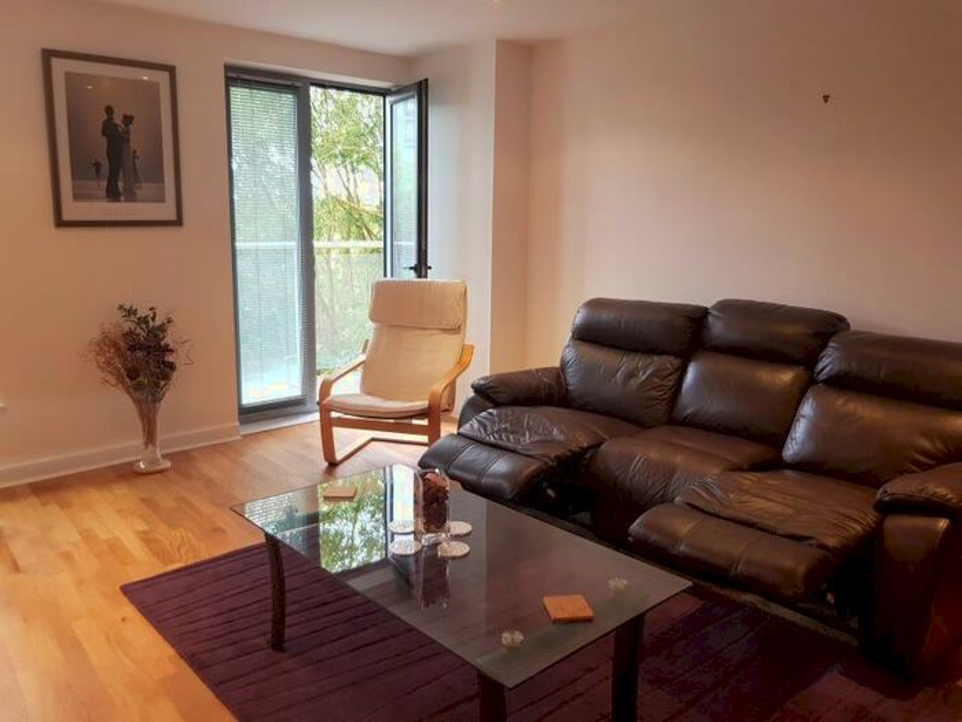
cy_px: 361
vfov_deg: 53.1
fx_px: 723
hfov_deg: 67.3
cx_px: 481
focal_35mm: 26
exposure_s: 1/50
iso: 64
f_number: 1.7
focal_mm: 4.2
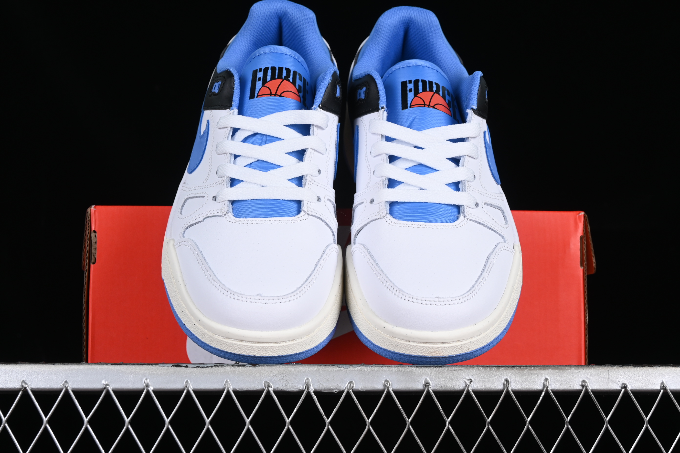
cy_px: 226
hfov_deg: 27.0
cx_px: 340
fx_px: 1417
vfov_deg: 18.2
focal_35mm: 75
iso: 160
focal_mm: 50
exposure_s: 1/80
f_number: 8
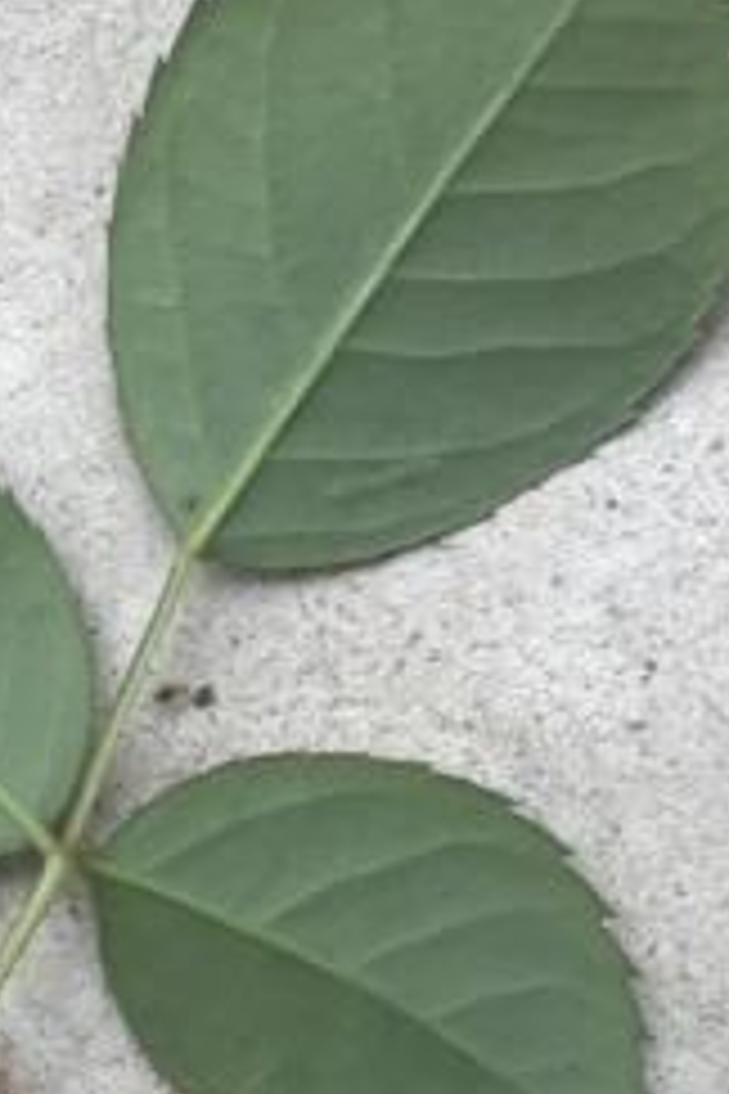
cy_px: 585
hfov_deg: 18.6
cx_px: 50
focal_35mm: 72
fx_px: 2187
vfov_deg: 28.1
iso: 20
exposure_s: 1/125
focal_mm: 3.99
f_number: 1.8
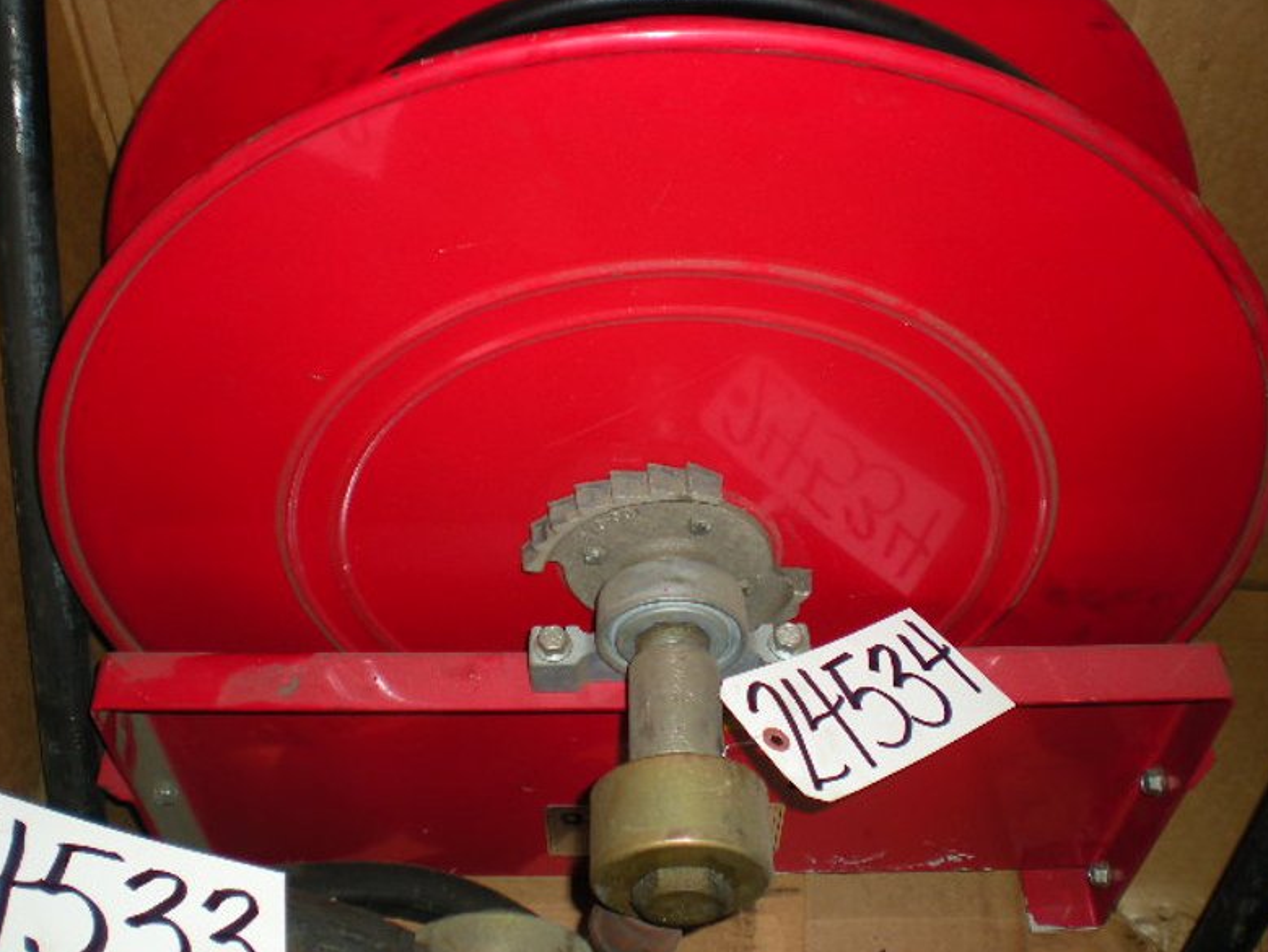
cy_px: 477
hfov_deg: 47.8
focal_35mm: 39
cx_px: 638
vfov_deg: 36.8
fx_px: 1429
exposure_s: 1/60
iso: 64
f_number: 3.1
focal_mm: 6.3
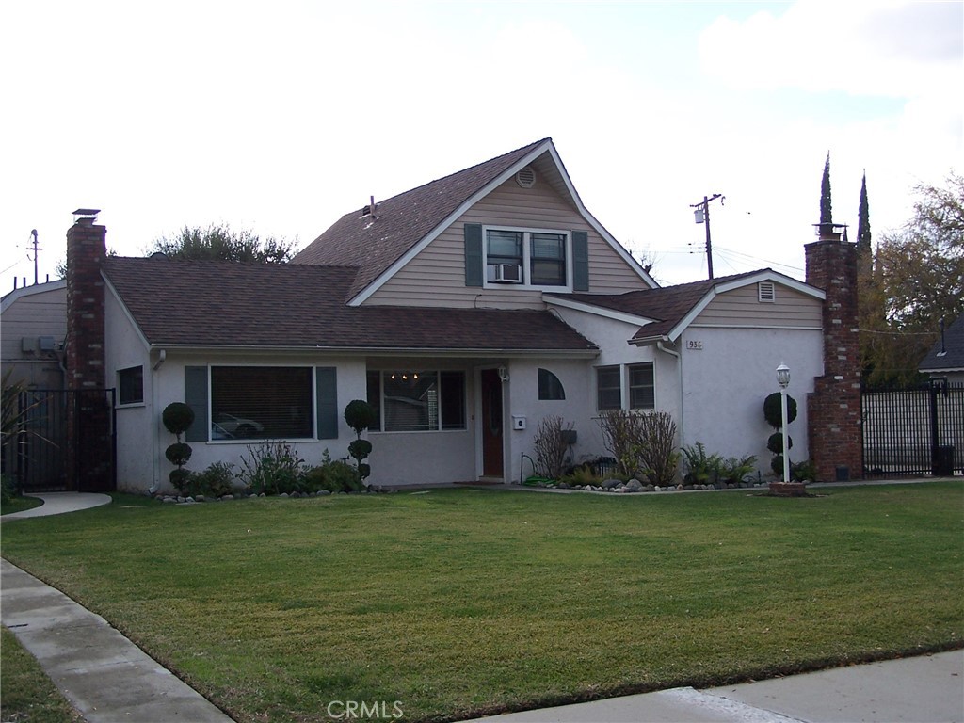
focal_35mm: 51
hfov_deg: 37.5
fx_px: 1420
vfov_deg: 28.6
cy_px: 362
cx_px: 482
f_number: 3.2
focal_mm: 8.5
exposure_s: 1/750
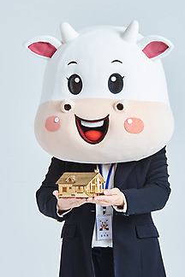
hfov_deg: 6.7
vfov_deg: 10.1
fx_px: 1572
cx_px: 101
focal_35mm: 204
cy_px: 113
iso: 100
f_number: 14
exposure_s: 1/125
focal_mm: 165
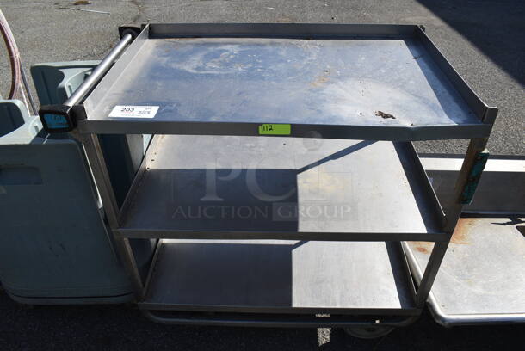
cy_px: 176
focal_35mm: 27
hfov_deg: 67.3
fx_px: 394
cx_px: 262
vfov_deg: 48.0
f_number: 8
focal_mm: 18
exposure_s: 1/500
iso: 200
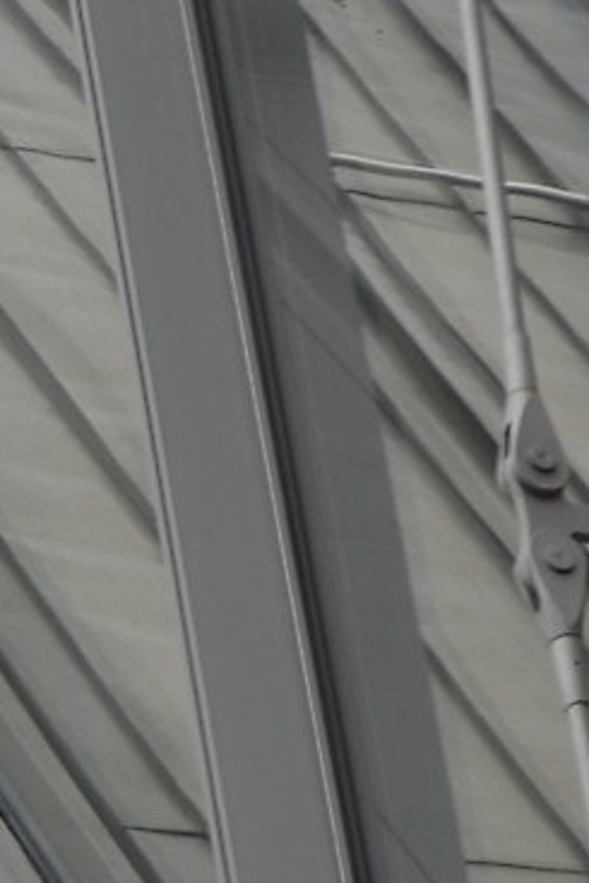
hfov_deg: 4.4
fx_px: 7435
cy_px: 871
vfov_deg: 6.8
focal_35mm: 303
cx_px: -775
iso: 100
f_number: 6.3
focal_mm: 31
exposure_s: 1/250
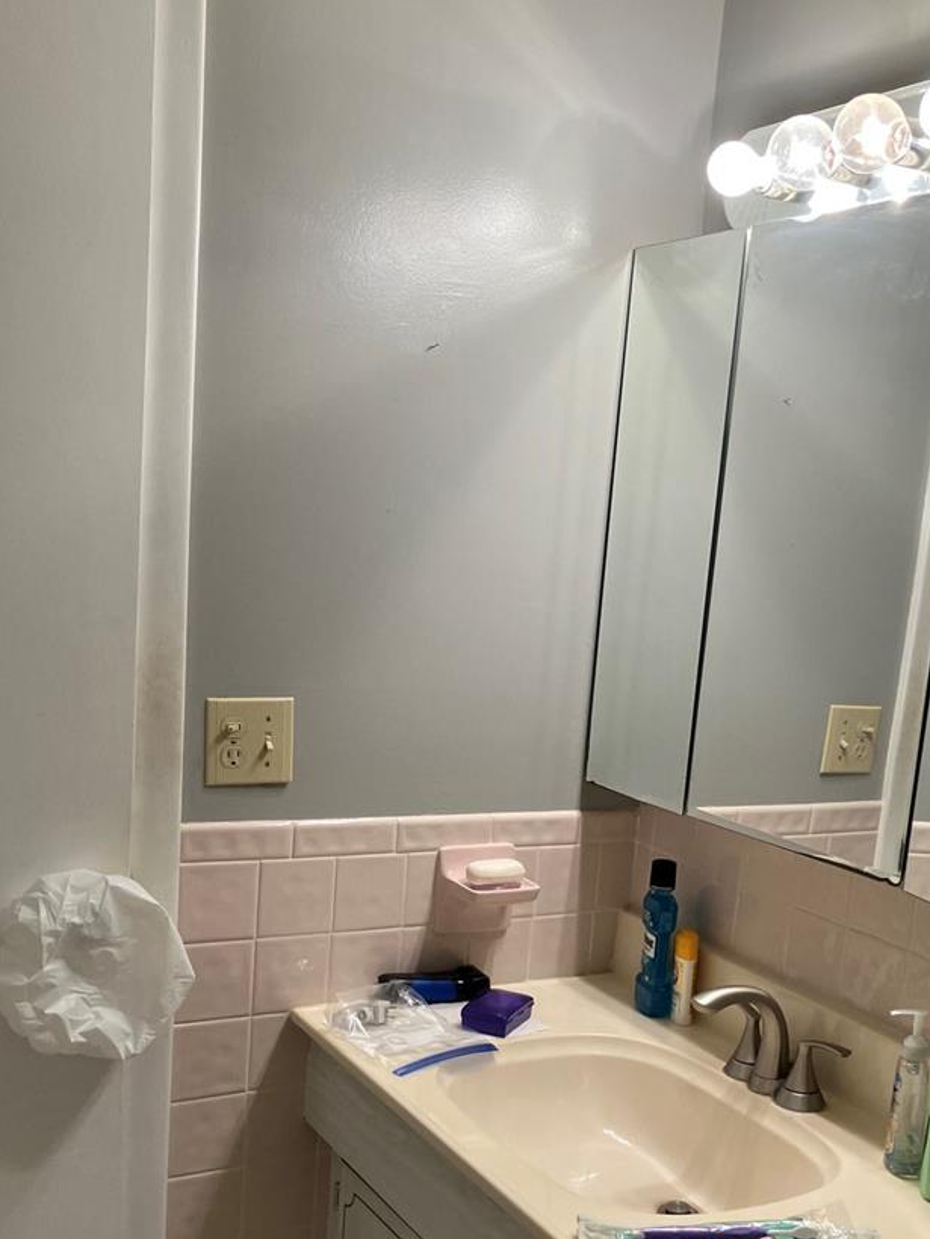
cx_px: 534
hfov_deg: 35.1
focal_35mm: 41
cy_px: 805
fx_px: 1469
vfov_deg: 45.2
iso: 80
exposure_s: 1/120
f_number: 1.8
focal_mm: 3.99
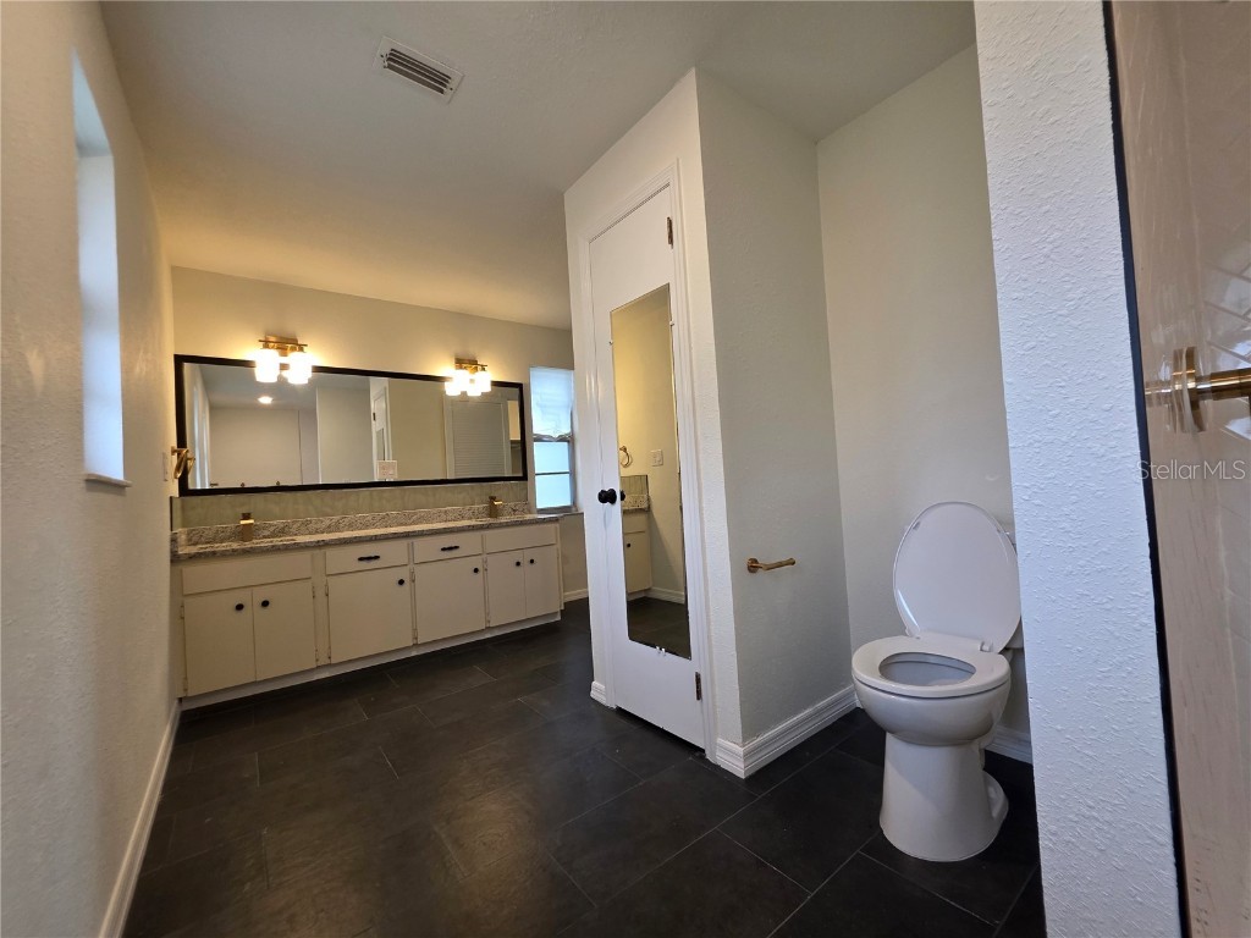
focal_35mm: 13
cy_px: 469
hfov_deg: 106.2
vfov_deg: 89.9
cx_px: 626
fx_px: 470
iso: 250
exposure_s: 1/120
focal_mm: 2.2
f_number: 1.9
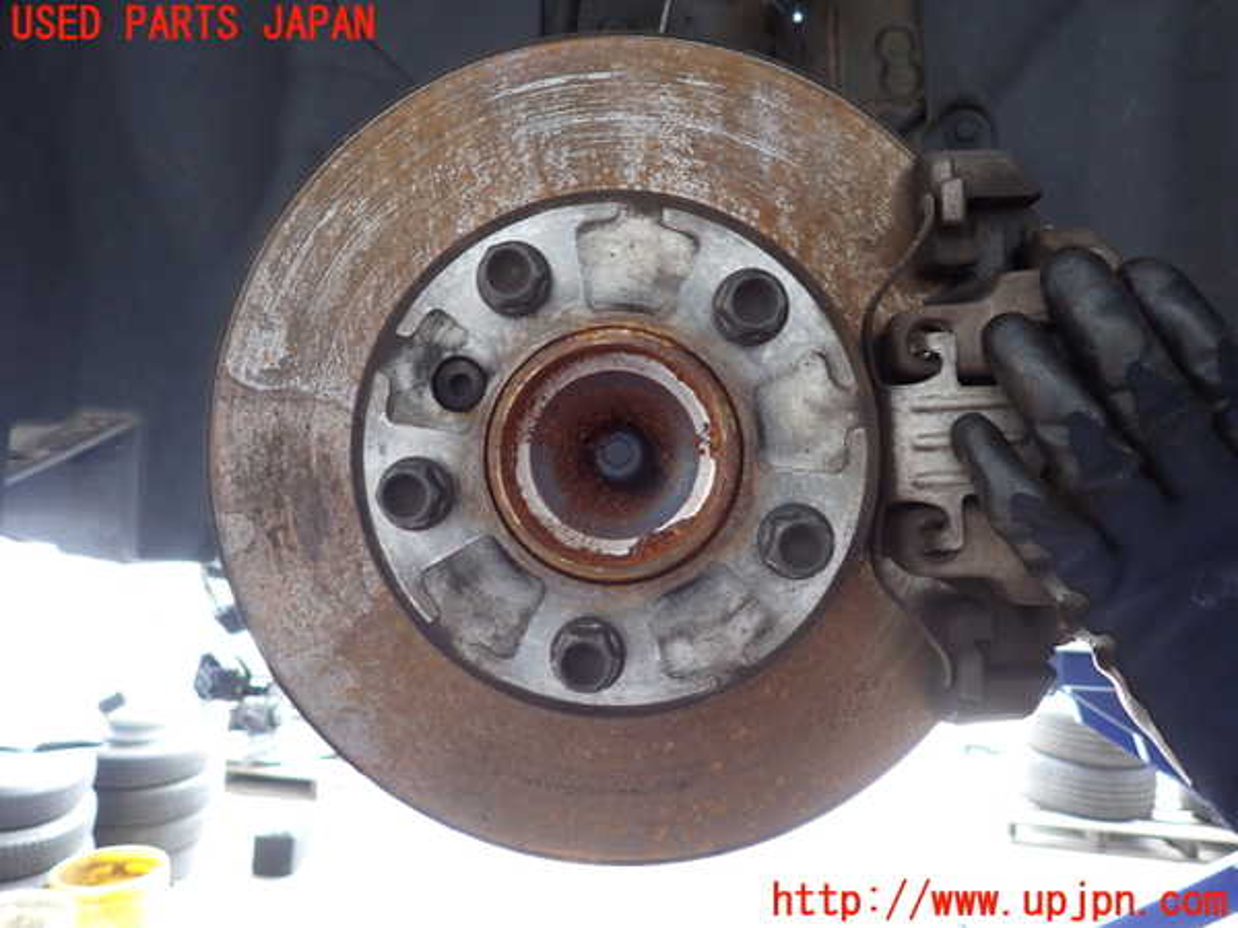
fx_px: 894
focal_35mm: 25
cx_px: 619
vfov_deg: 54.9
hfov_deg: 69.4
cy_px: 464
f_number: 2
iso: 200
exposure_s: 1/60
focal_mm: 4.5
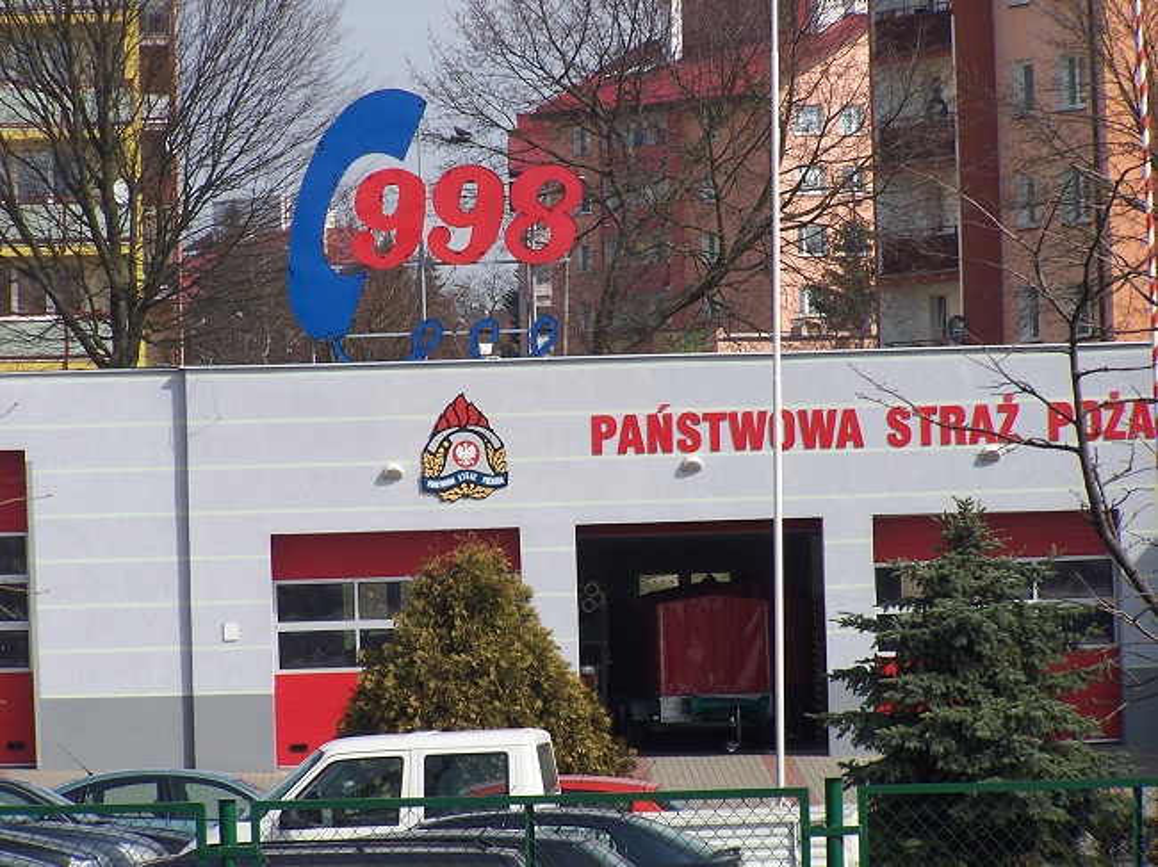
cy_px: 434
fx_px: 7290
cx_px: 579
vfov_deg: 6.8
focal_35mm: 218
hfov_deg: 9.1
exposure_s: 1/500
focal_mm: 36.2
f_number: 4.5
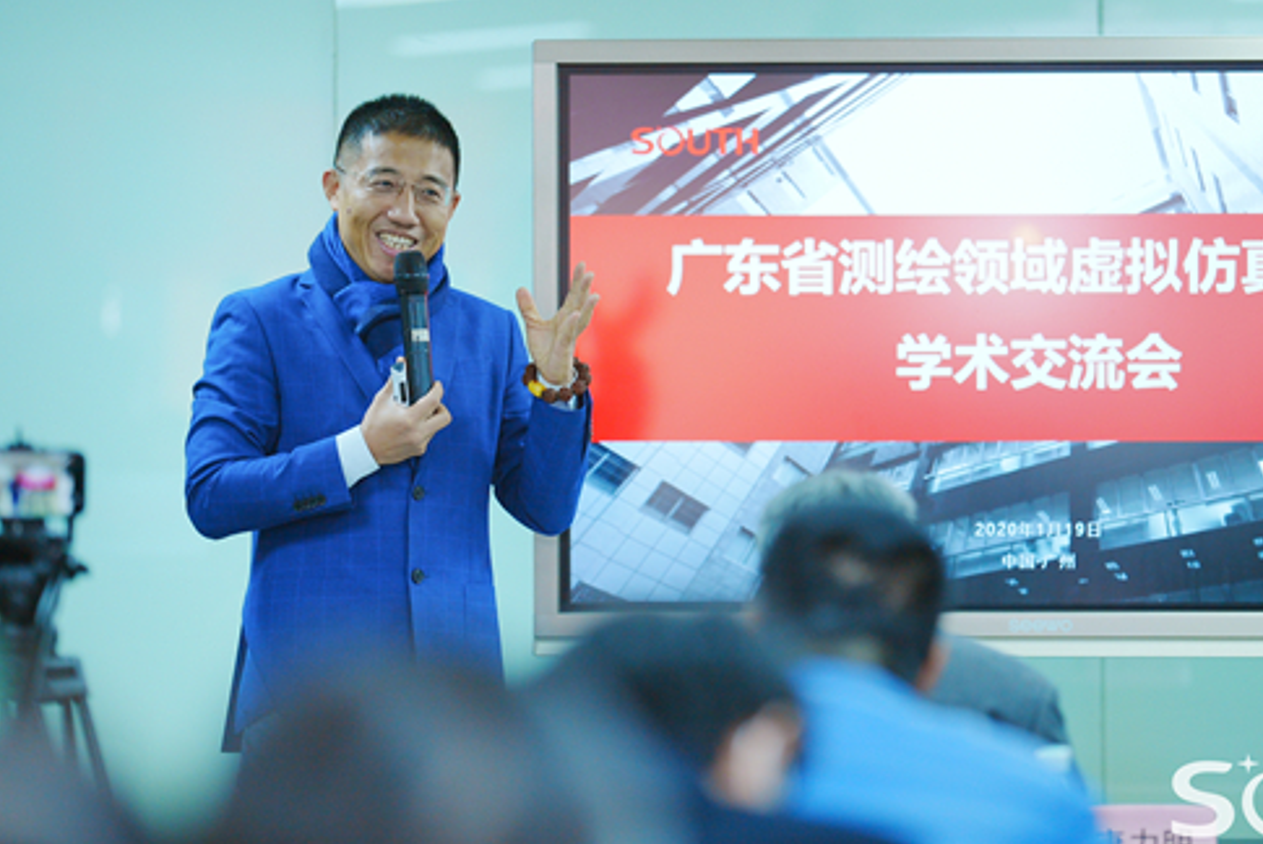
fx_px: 6354
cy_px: 313
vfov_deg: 7.6
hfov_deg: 11.3
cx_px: 768
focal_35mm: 181
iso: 500
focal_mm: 135
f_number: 1.8
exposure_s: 1/320
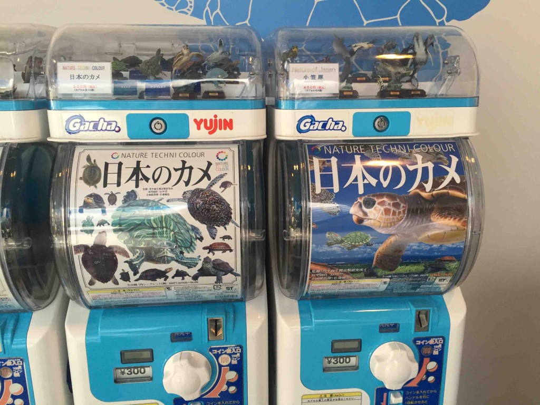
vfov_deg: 48.2
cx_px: 270
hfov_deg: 61.7
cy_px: 202
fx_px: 452
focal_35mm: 29
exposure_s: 1/30
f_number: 2.2
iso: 64
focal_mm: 4.15
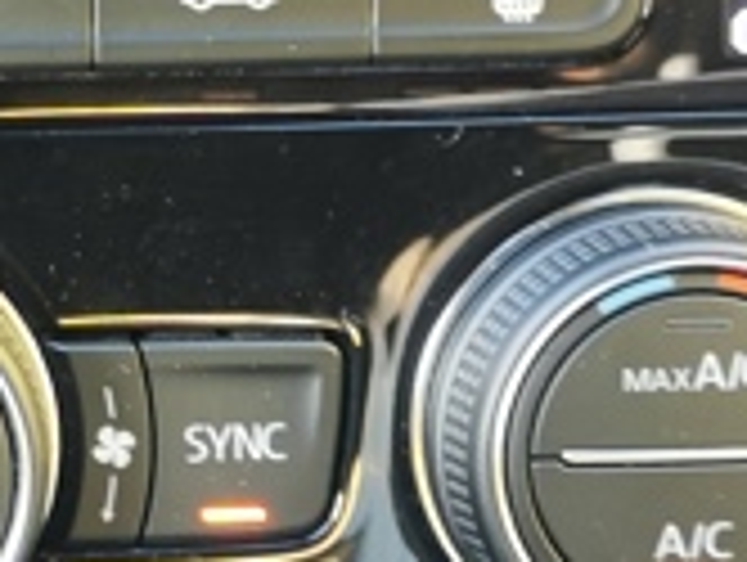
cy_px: 256
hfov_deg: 14.6
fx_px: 2809
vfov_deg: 11.4
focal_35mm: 130
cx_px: -153
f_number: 1.8
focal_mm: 5.58
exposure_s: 1/33.3
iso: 320
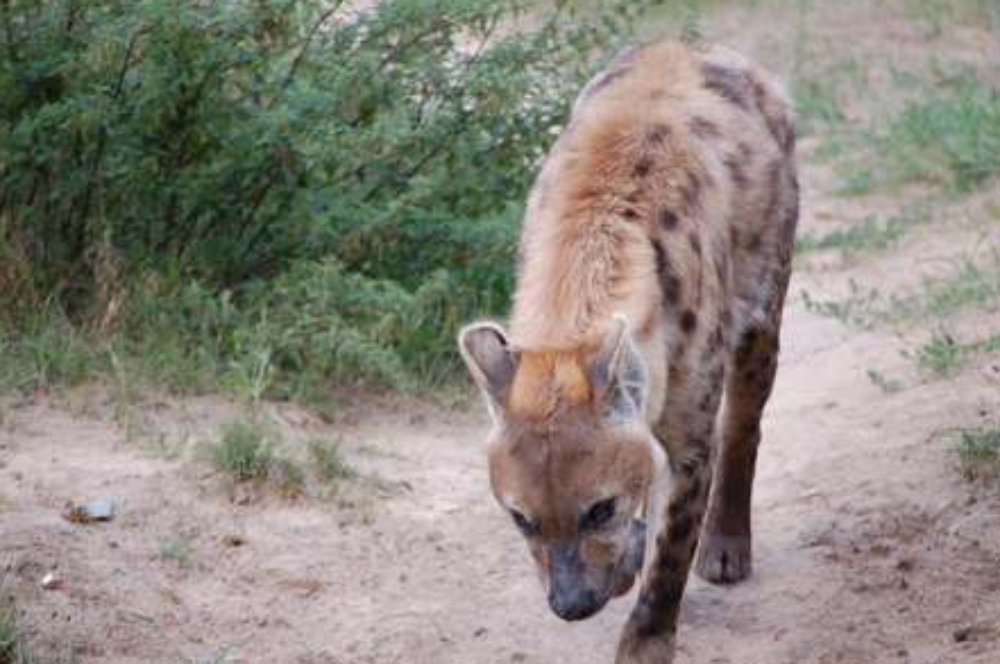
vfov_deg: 4.4
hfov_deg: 6.6
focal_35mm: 313
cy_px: 335
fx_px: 8685
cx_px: 519
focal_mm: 200
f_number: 5.6
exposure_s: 1/250
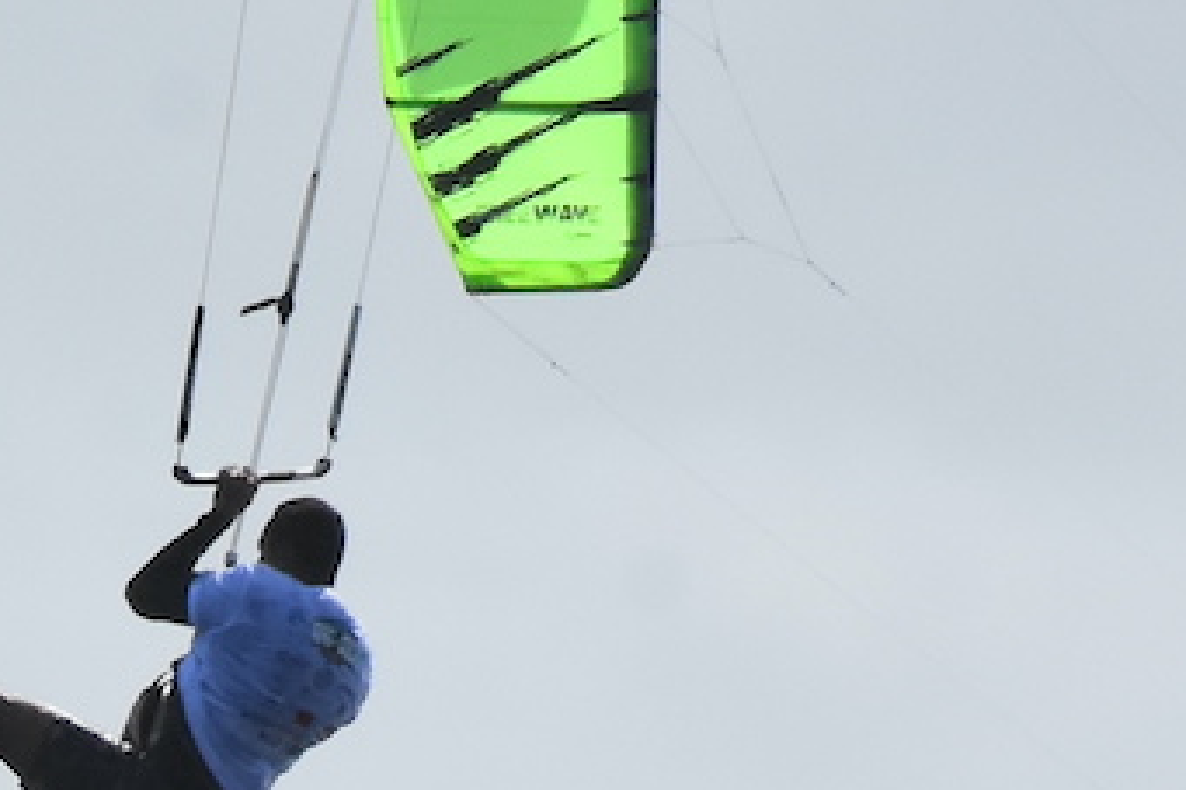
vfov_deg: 1.2
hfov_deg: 1.7
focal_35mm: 1182
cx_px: -383
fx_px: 38920
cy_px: 1528
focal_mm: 140
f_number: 13
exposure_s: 1/2500
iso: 1250
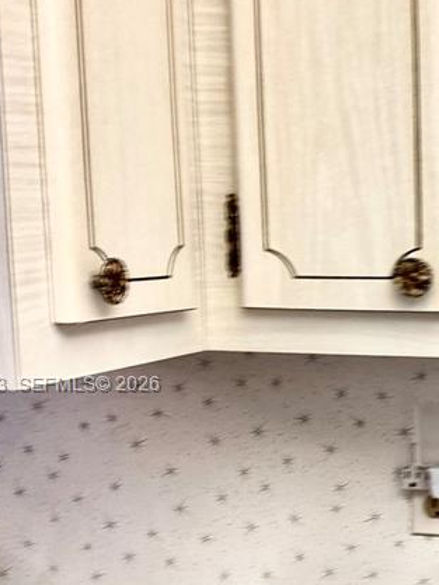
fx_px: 1166
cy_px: 386
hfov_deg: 20.0
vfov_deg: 28.0
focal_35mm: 69
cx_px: 532
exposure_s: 1/60
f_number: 1.78
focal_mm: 6.76
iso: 160
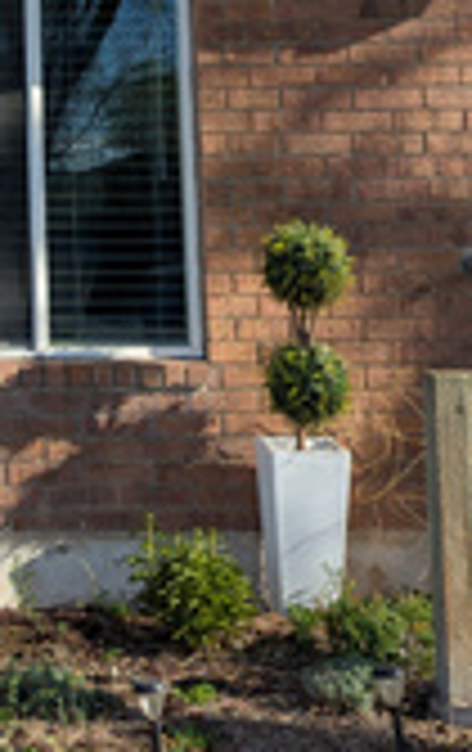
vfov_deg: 27.2
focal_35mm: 73
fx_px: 1496
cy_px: 72
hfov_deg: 16.8
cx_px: -160
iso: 47
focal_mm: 6.81
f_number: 1.85
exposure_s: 1/1397
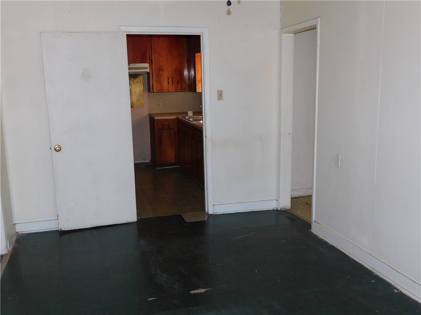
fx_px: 438
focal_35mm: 36
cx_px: 210
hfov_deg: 51.4
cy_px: 158
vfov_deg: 39.7
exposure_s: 1/30
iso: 200
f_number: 3.5
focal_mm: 6.3
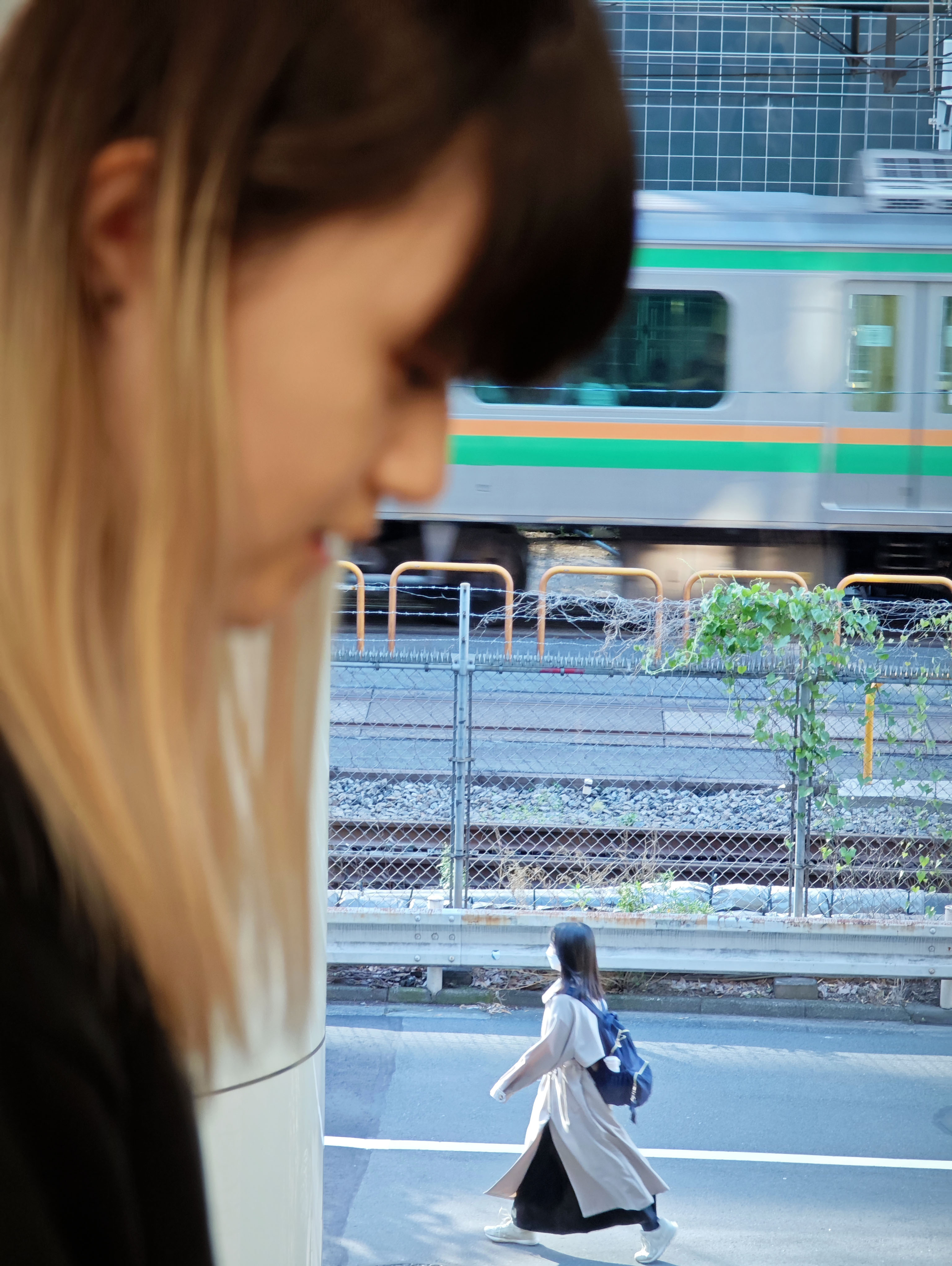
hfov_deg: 12.4
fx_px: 4394
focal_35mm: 120
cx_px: 476
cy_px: 633
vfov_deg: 16.4
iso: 160
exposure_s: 1/100
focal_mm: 19.4
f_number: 2.5
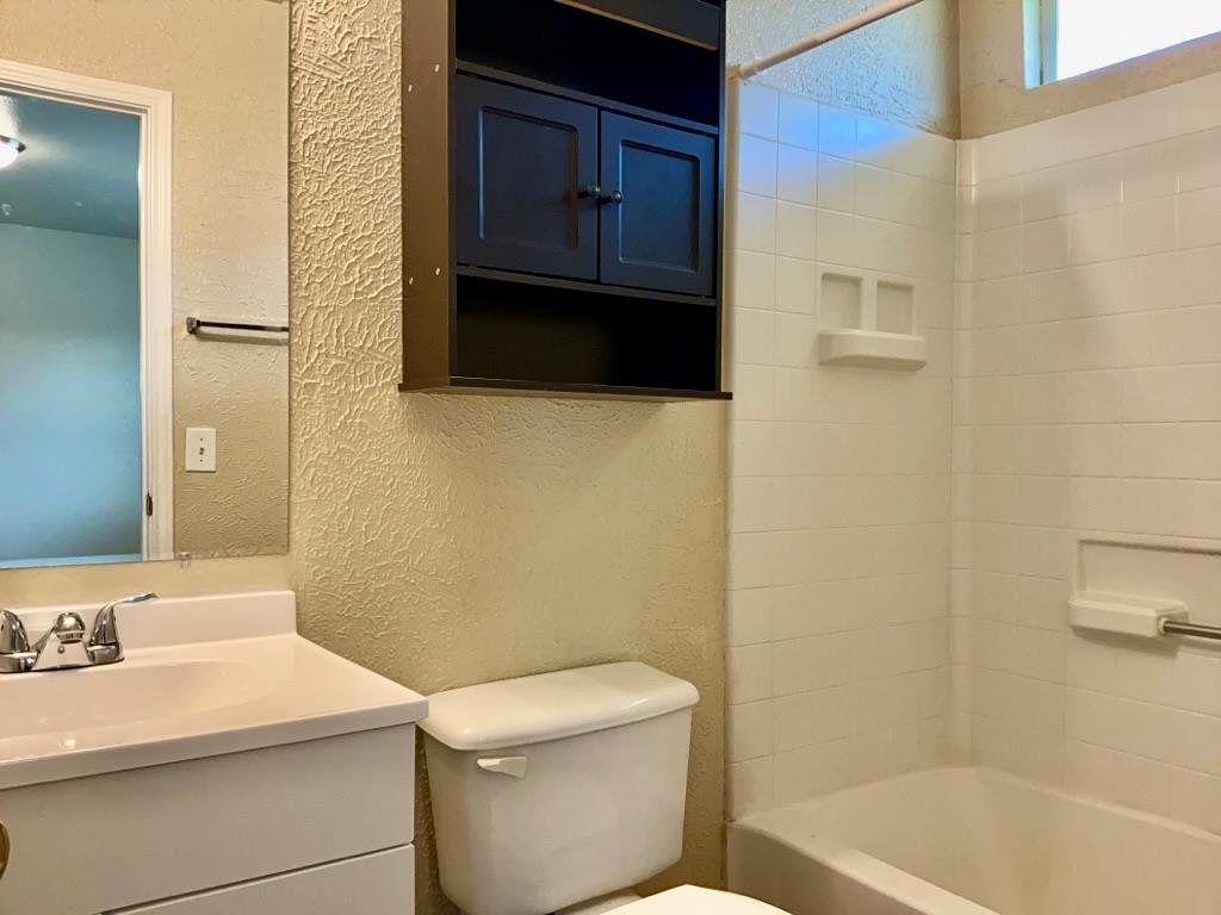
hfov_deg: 65.3
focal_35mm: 27
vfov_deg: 51.4
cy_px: 458
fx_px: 952
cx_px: 610
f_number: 1.8
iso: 100
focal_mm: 3
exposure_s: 1/60
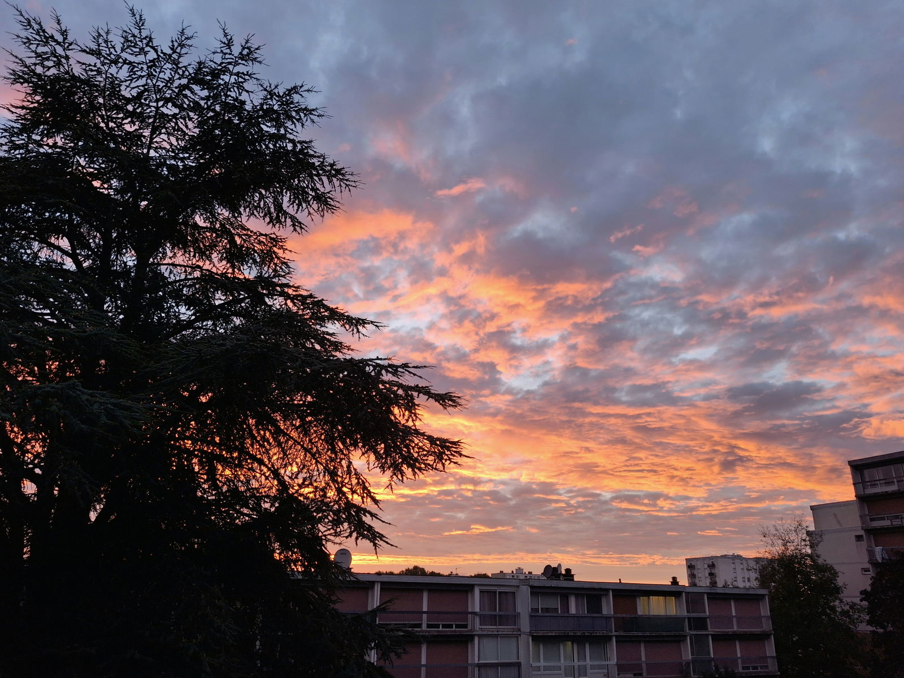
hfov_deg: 69.4
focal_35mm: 25
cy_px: 339
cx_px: 452
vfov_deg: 54.9
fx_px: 653
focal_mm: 4.69
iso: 40
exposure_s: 1/100
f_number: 1.8
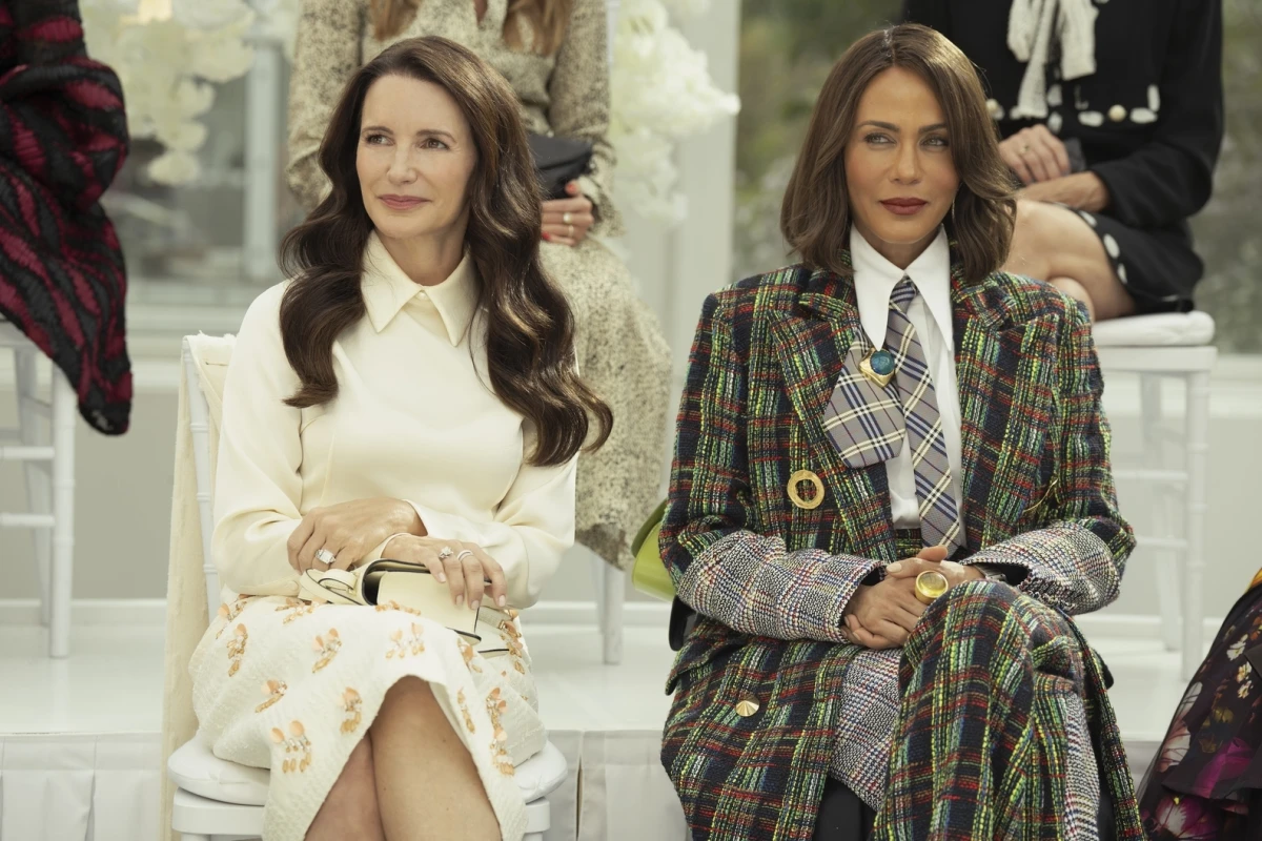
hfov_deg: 17.2
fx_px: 4171
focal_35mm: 119
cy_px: 420
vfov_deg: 11.5
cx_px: 631
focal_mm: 119
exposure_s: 1/200
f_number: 4
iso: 160
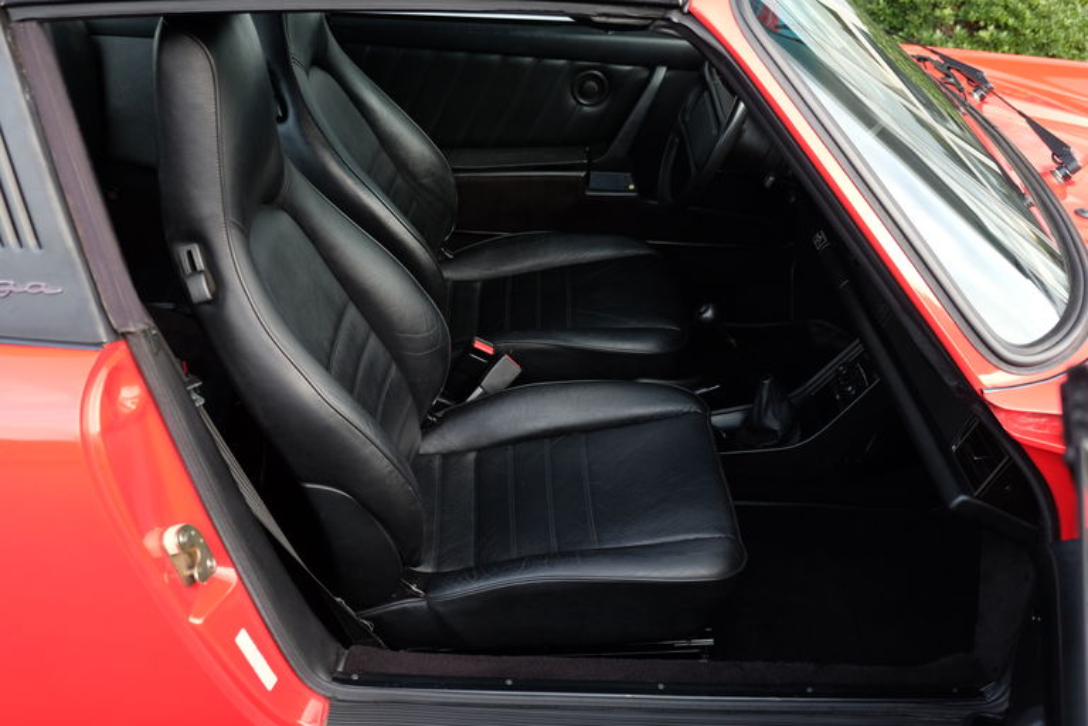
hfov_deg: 53.1
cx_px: 544
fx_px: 1088
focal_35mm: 36
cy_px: 363
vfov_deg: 36.9
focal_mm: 24.3
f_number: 3.2
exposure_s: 1/60
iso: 320
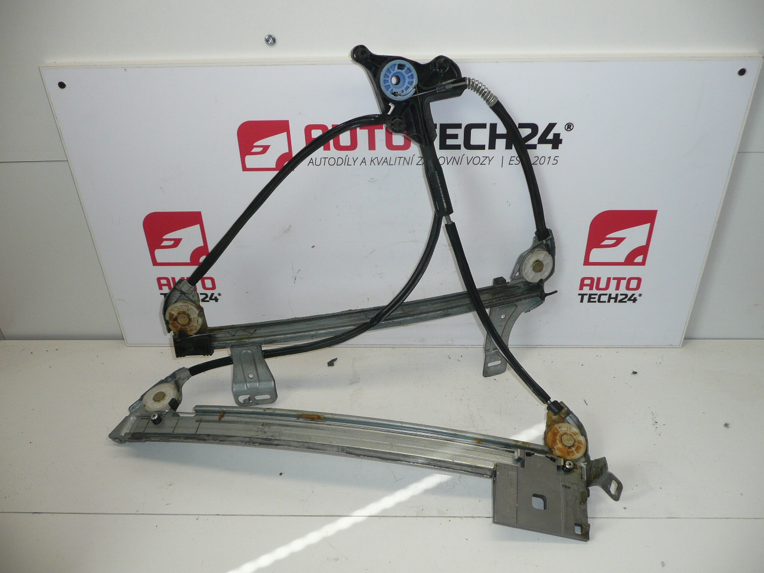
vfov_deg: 49.7
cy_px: 286
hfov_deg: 63.4
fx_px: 618
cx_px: 382
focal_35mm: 28
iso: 100
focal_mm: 4.6
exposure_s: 1/200
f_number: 3.3
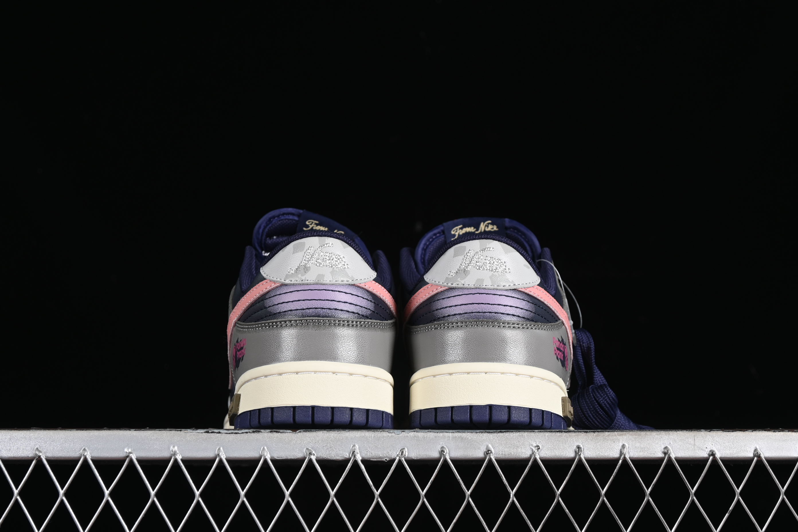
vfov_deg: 18.2
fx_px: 1662
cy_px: 266
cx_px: 399
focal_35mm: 75
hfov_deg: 27.0
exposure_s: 1/60
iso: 160
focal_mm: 50
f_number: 6.3
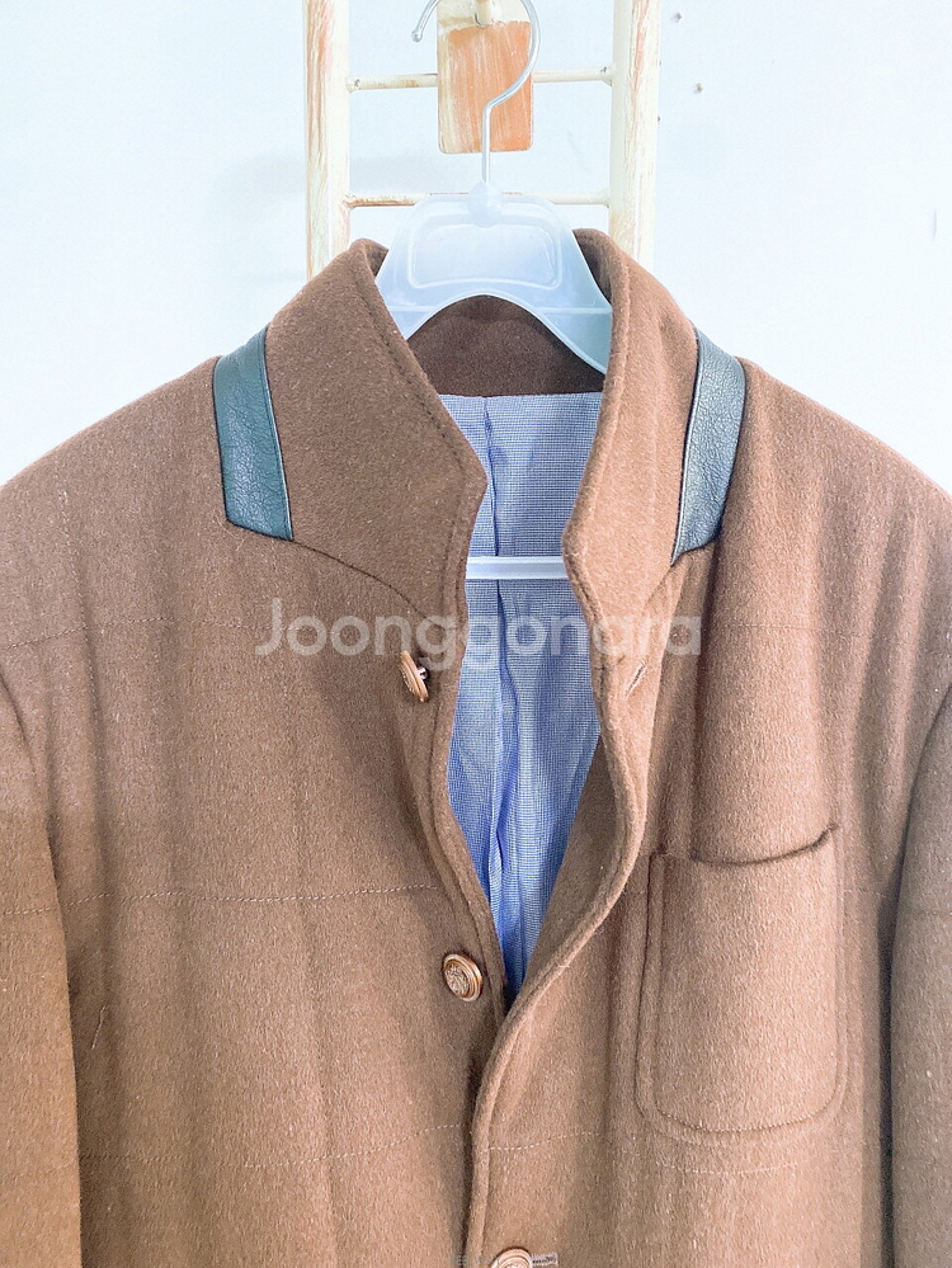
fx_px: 953
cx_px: 476
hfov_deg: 53.1
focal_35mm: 26
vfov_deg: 67.3
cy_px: 634
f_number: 1.8
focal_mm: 4.25
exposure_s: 1/60
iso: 500
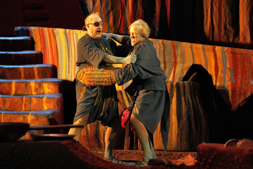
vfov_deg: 8.5
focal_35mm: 161
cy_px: 84
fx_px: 1131
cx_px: 126
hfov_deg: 12.8
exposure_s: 1/250
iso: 4000
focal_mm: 161
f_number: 3.2
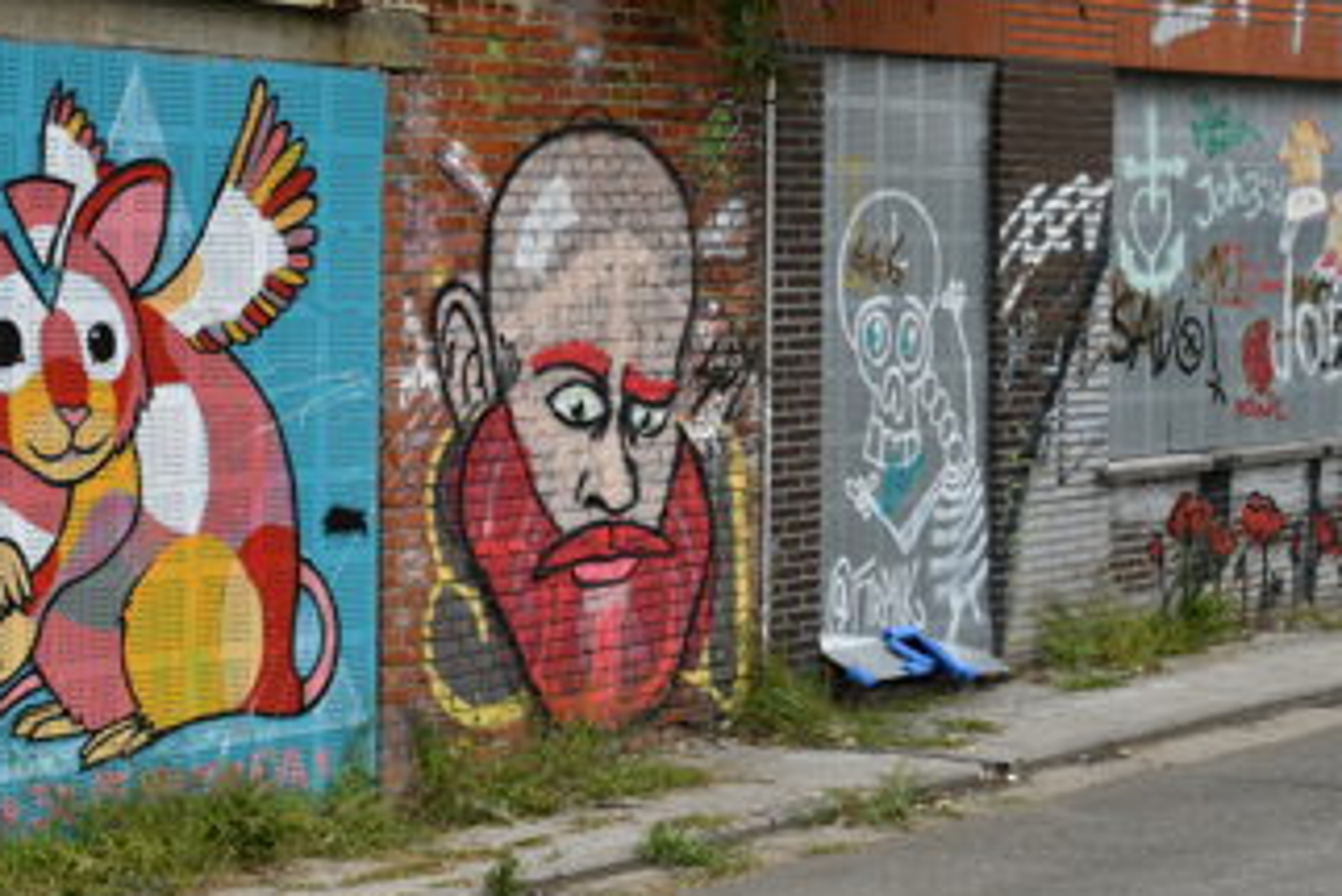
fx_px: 3058
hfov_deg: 24.7
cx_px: 575
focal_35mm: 82
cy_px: 377
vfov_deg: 16.7
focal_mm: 44
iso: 100
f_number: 4.8
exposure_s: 1/250
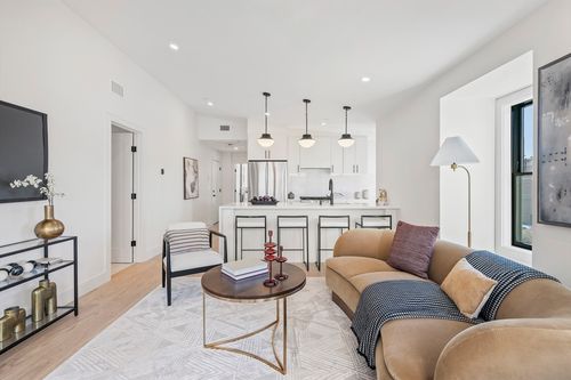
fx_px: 262
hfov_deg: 95.0
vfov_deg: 72.0
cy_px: 190
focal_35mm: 16
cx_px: 286
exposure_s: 1/30
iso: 64
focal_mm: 16.5
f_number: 6.3
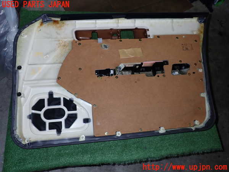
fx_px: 198
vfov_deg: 46.8
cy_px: 86
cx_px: 114
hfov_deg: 60.0
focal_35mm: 30
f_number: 6.3
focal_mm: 5.4
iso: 200
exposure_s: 1/30
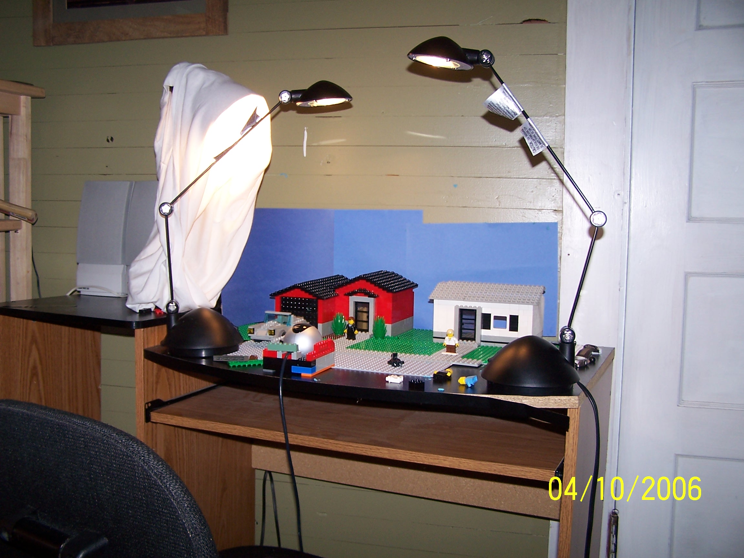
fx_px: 817
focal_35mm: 38
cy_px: 279
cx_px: 372
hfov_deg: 49.0
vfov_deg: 37.7
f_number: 2.8
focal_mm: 6.3
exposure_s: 1/60
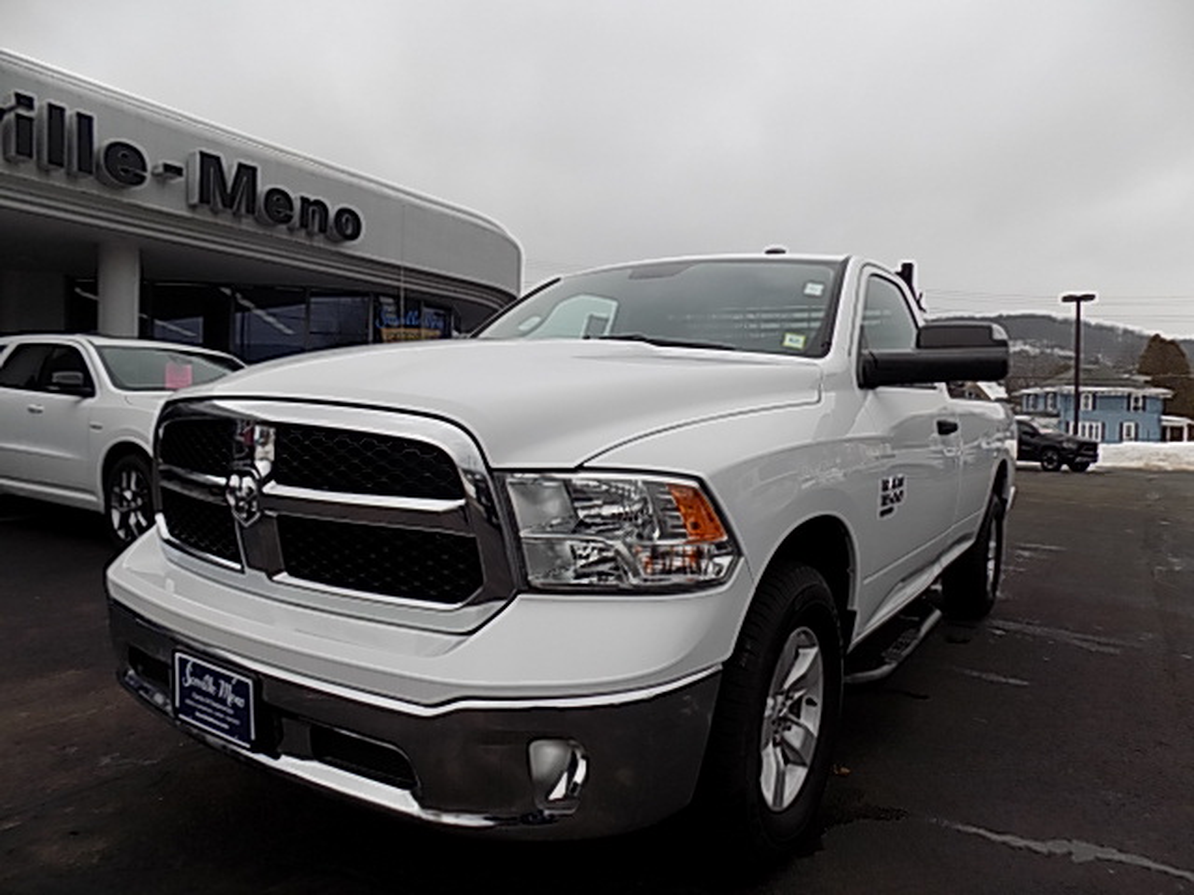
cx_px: 597
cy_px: 448
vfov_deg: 58.9
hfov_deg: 73.9
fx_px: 793
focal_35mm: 23
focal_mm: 4
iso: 80
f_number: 3.1
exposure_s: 1/640
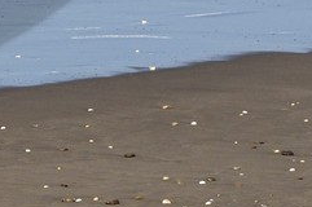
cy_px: -432
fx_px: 7019
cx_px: -255
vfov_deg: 1.7
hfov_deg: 2.5
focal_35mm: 811
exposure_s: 1/320
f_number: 20
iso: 400
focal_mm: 122
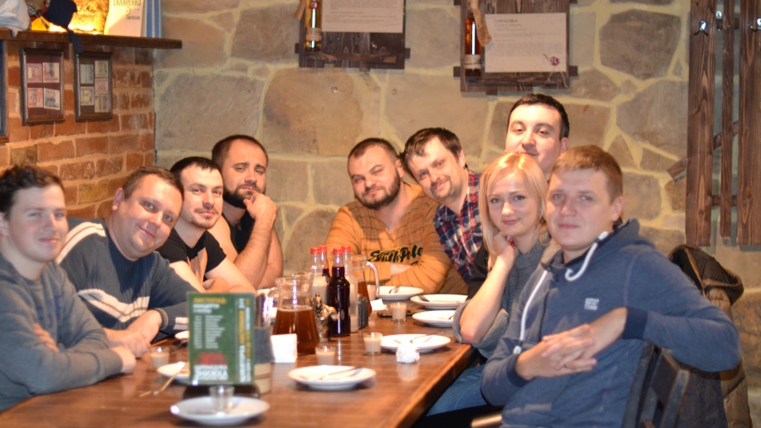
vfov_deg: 15.3
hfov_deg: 26.8
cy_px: 244
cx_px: 381
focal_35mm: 79
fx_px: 1594
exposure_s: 1/60
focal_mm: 50
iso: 1400
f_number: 1.4
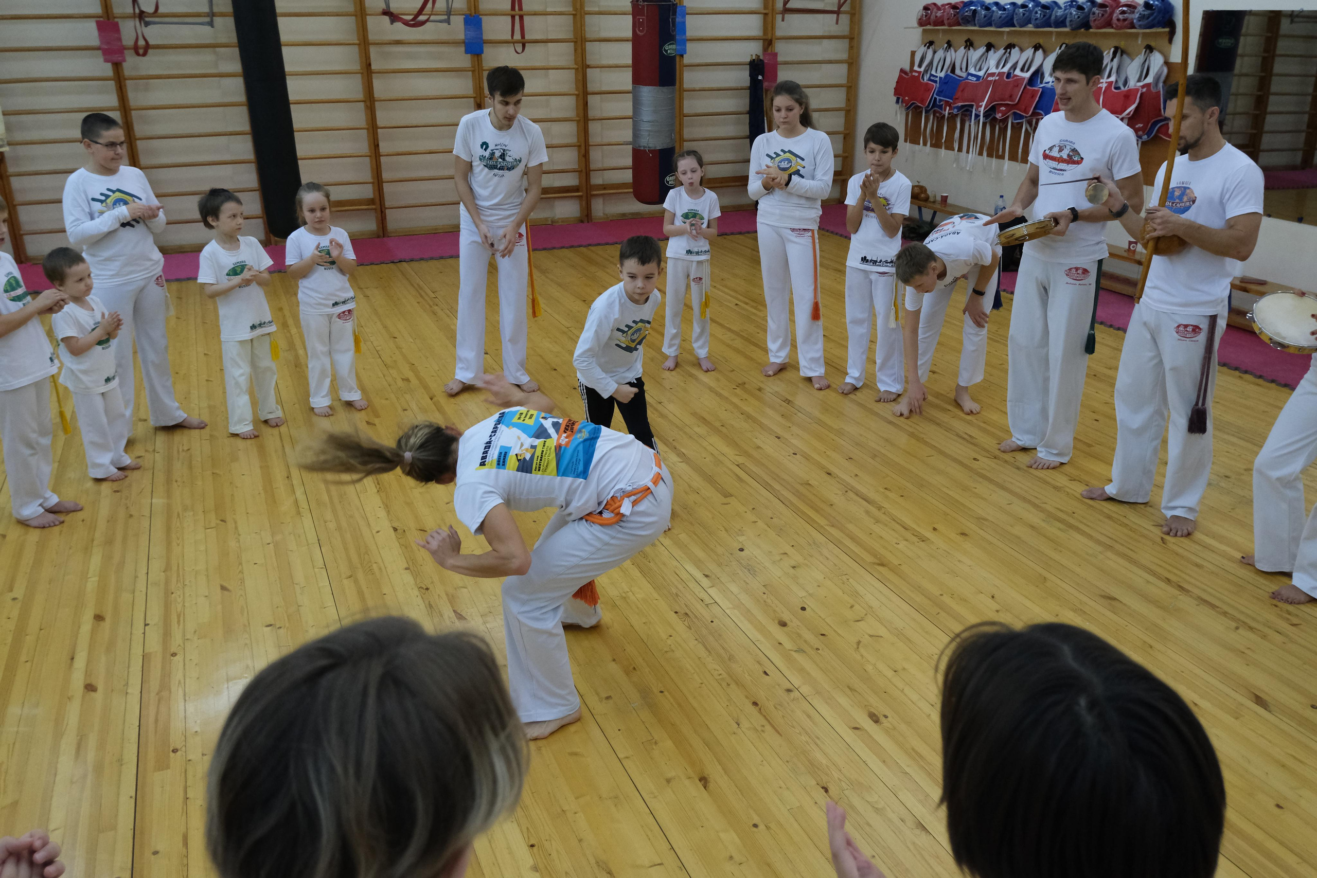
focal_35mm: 30
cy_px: 439
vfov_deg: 43.6
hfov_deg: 61.9
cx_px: 658
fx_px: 1097
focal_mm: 19.7
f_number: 4
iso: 2500
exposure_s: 1/320
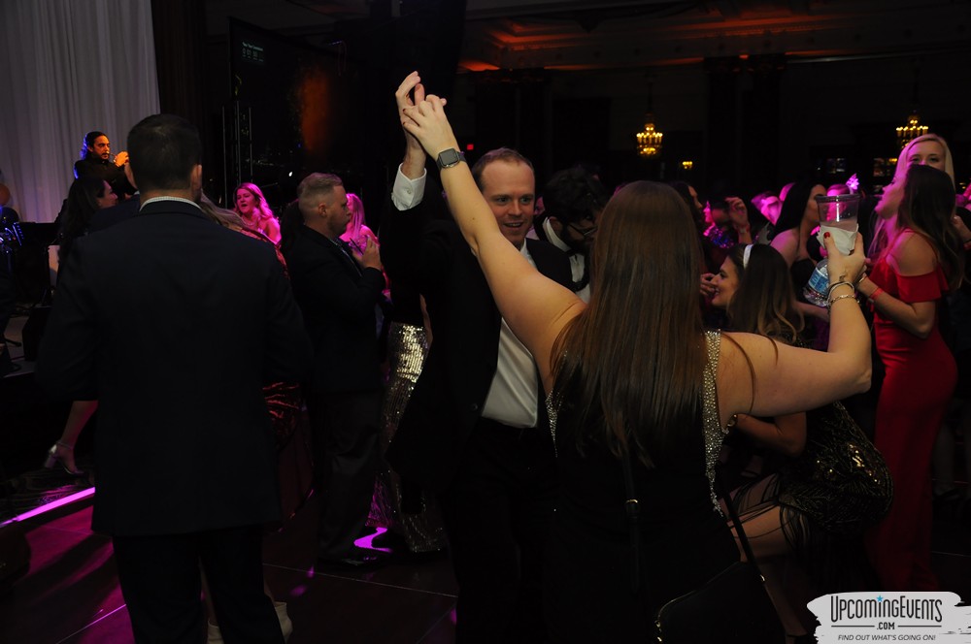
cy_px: 322
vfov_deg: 39.9
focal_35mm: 33
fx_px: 889
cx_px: 486
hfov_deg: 57.3
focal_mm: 22
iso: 800
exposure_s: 1/60
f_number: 5.6
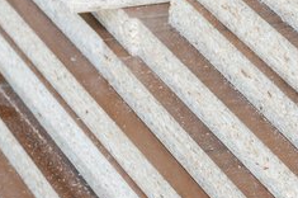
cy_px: 228
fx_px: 2637
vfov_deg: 4.3
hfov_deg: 6.4
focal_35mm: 319
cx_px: 344
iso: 100
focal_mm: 50
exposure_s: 1/2
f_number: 11
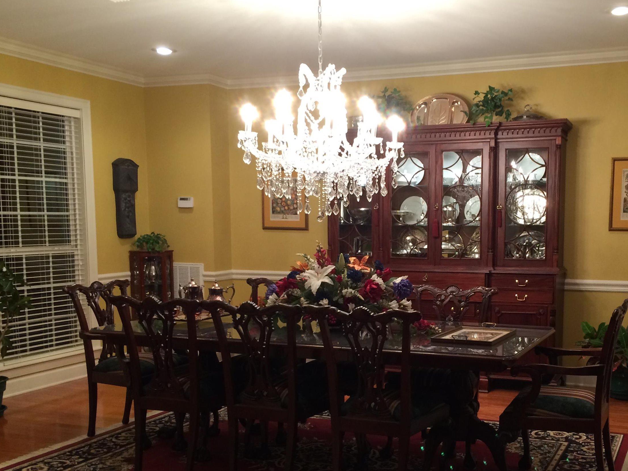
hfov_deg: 44.3
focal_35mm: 42
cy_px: 298
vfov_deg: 34.2
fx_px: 762
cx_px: 405
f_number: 2.2
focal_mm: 4.12
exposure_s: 1/30
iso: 125
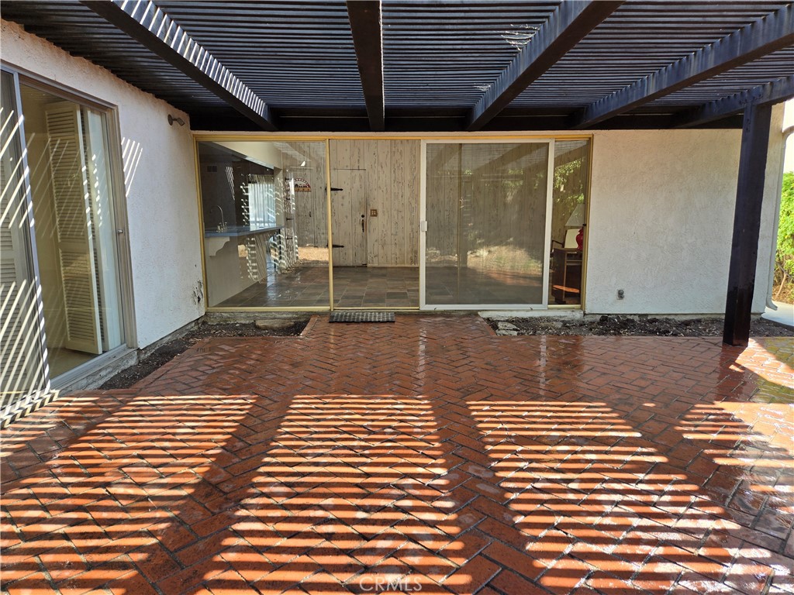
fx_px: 528
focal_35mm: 23
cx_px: 397
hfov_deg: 73.9
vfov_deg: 58.9
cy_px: 298
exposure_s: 1/180
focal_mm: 5.4
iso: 40
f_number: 1.8
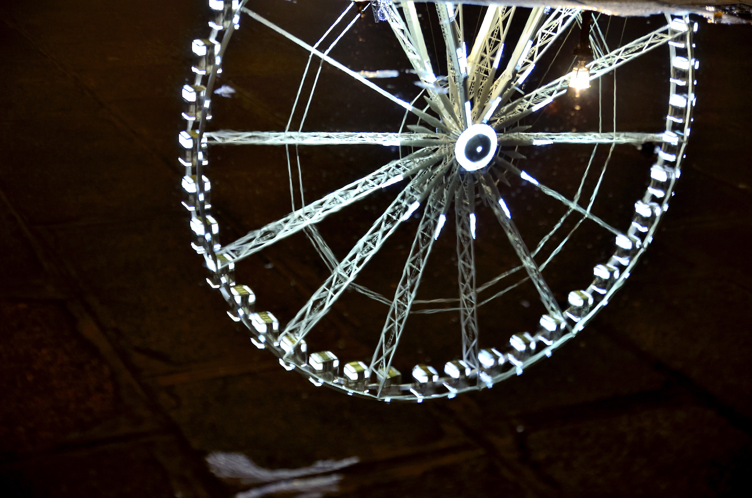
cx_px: 376
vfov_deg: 22.5
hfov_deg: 33.5
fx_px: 1251
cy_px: 249
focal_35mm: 60
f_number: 2.8
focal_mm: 40
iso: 1000
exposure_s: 1/13
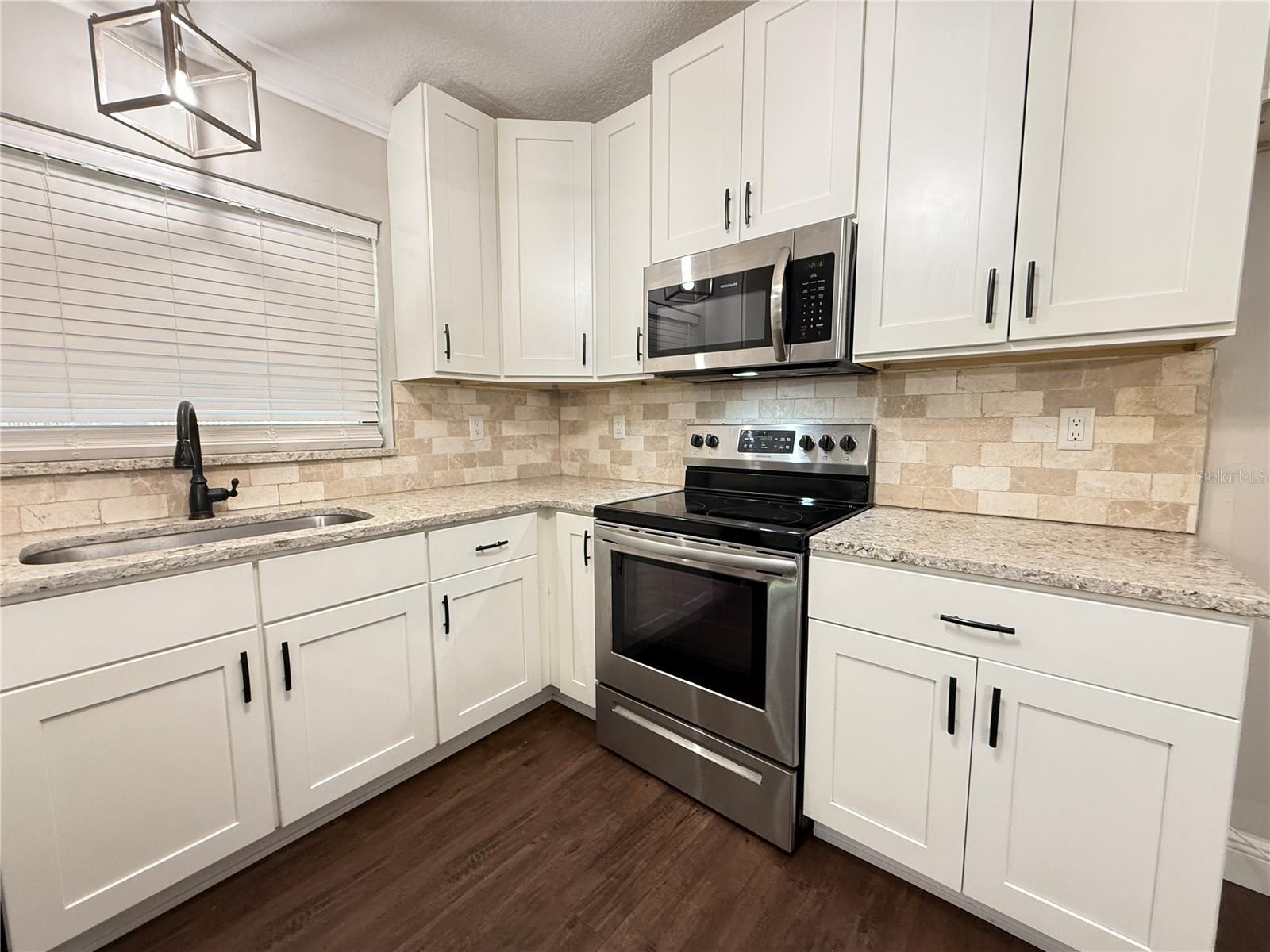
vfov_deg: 85.7
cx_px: 635
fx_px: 514
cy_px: 476
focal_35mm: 14
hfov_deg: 102.1
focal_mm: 2.22
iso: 400
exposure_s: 1/60
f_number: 2.2
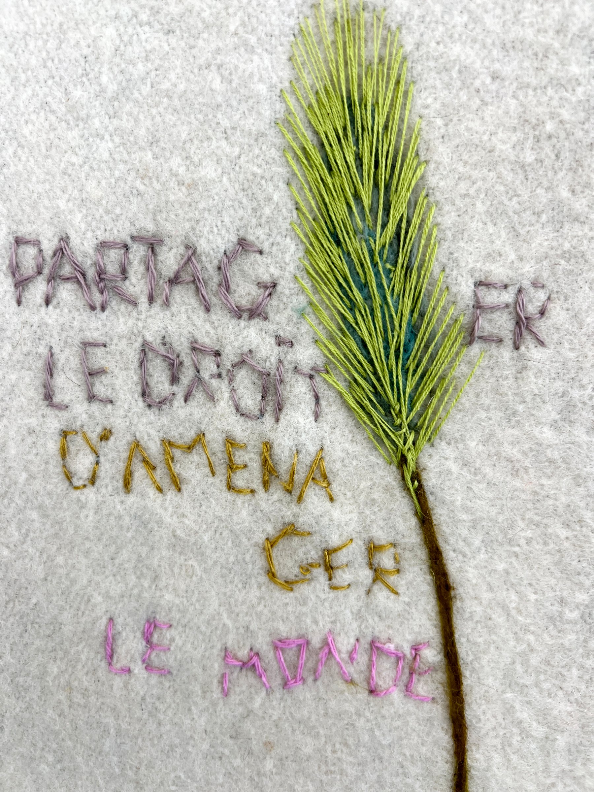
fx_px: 595
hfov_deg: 53.1
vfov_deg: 67.3
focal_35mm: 26
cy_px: 396
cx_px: 297
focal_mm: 5.7
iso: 50
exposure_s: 1/100
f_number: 1.5
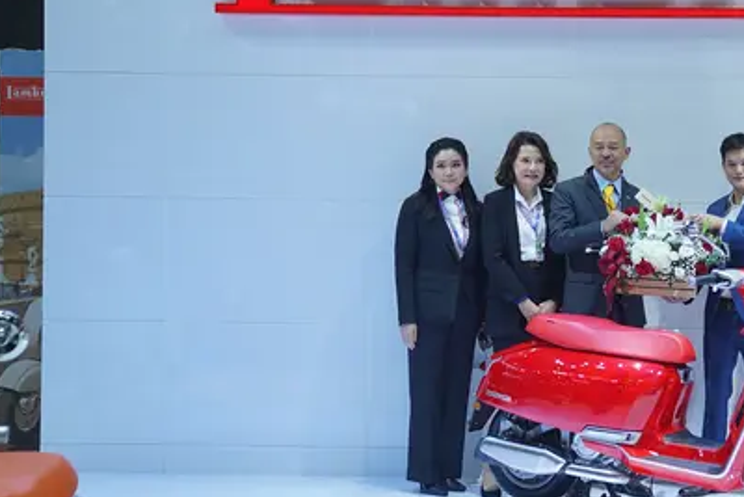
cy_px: 207
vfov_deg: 17.9
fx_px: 1571
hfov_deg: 25.7
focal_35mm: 76
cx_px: 684
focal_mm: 39
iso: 100
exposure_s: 1/100
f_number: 2.8
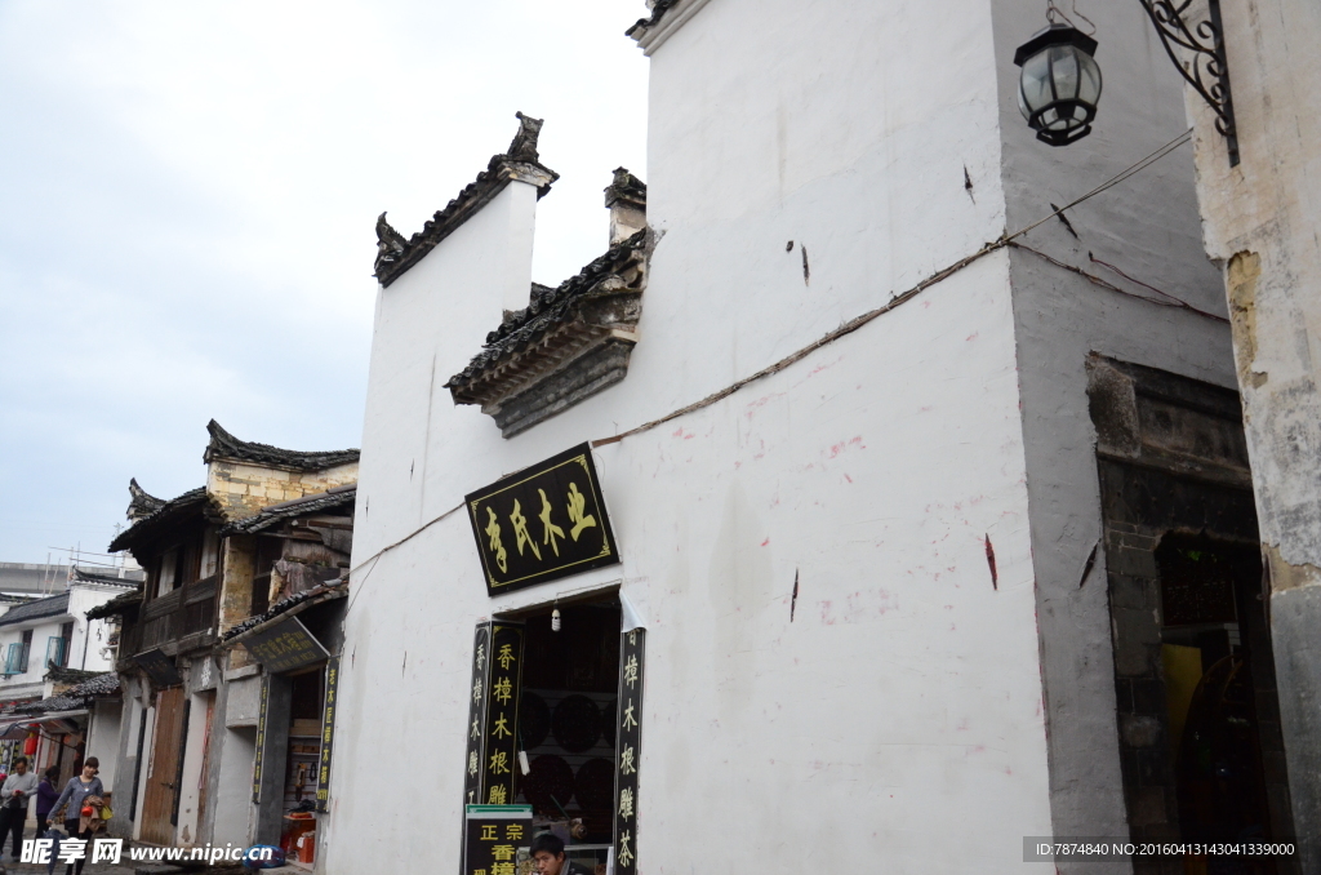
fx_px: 1153
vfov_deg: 41.5
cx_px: 660
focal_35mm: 32
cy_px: 438
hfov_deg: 59.6
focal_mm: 21
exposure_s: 1/500
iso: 2000
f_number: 5
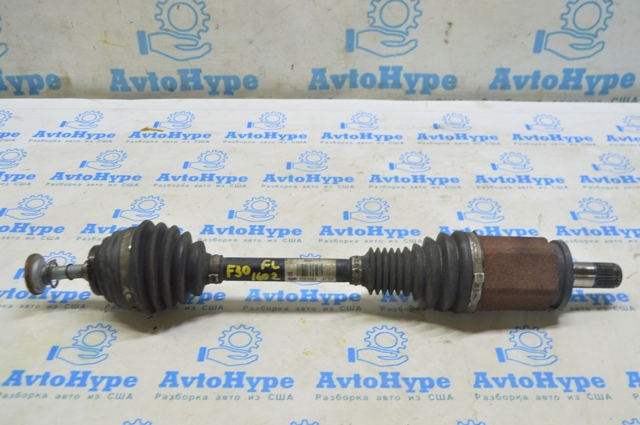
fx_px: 666
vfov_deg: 35.4
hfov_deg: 51.3
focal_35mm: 38
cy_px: 212
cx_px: 320
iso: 400
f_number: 5.6
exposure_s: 1/20
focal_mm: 25
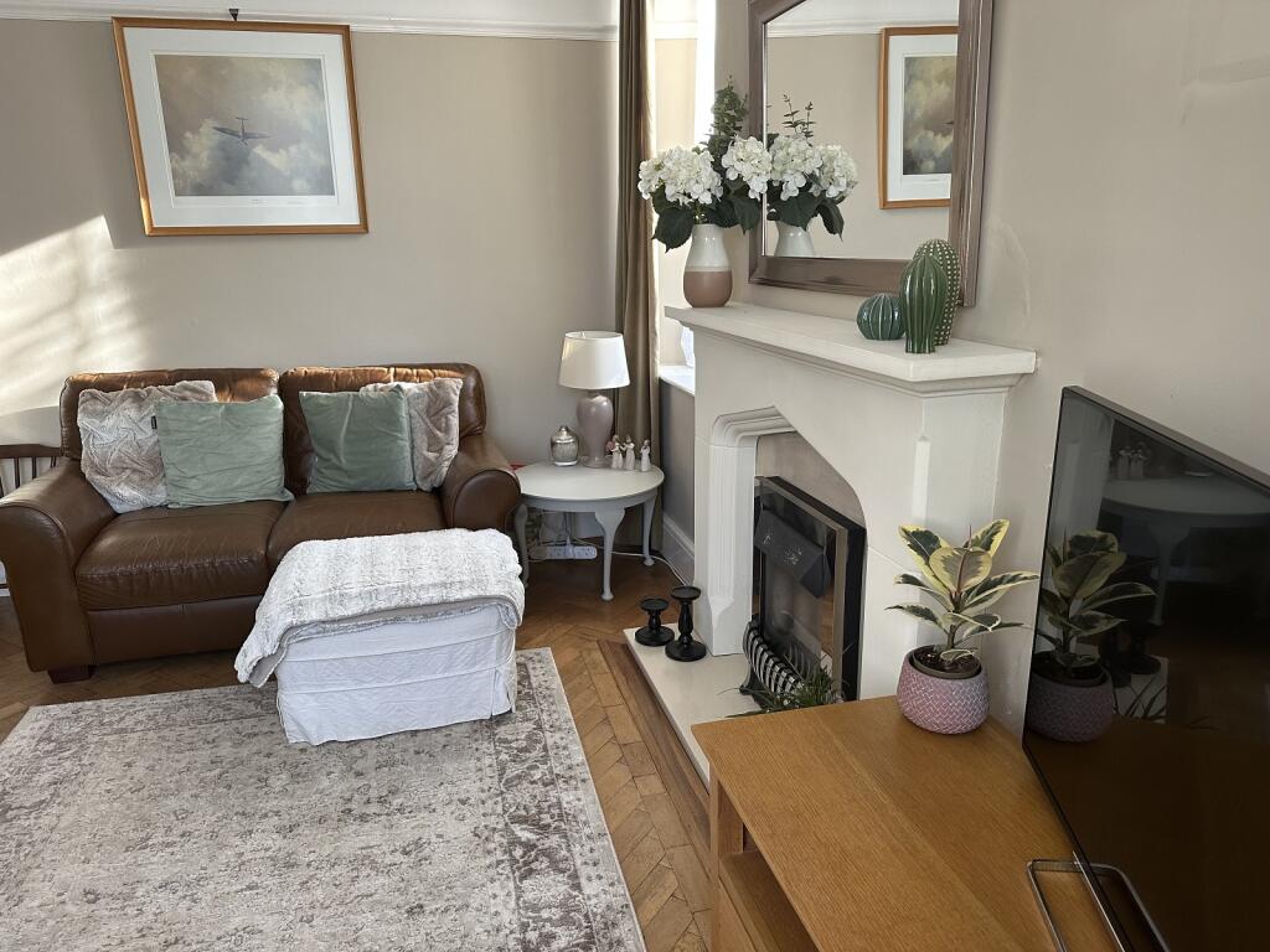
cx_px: 635
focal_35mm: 24
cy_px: 476
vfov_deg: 56.8
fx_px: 881
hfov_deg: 71.6
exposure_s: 1/121
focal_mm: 6.86
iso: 200
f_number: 1.78
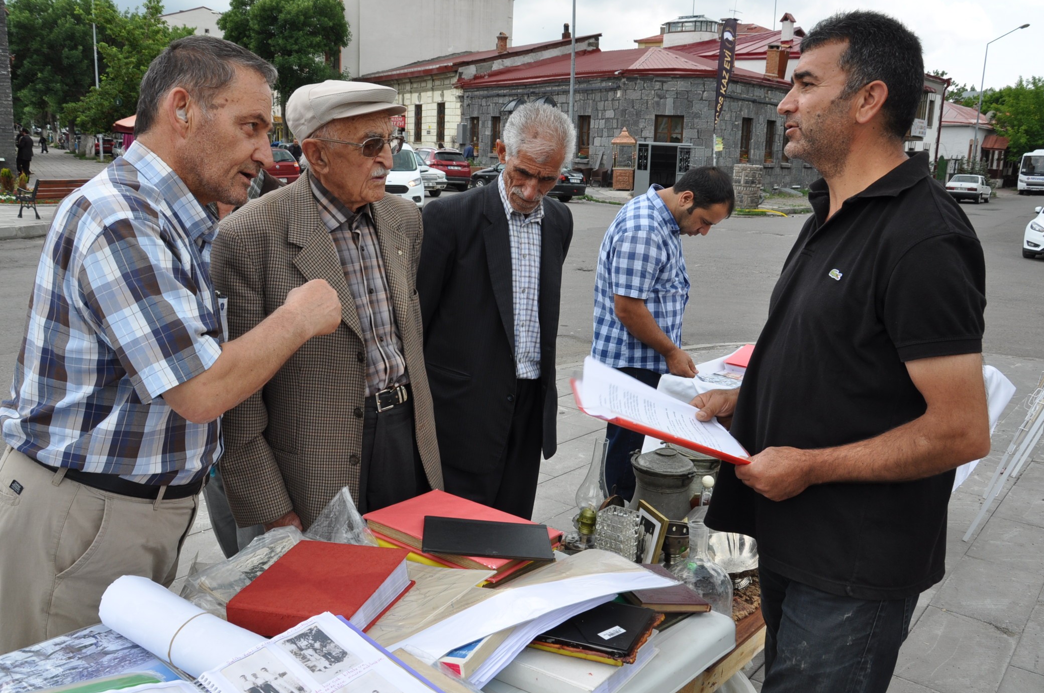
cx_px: 506
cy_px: 346
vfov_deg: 40.4
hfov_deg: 58.0
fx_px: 942
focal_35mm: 33
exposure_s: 1/125
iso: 200
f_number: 11
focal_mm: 21
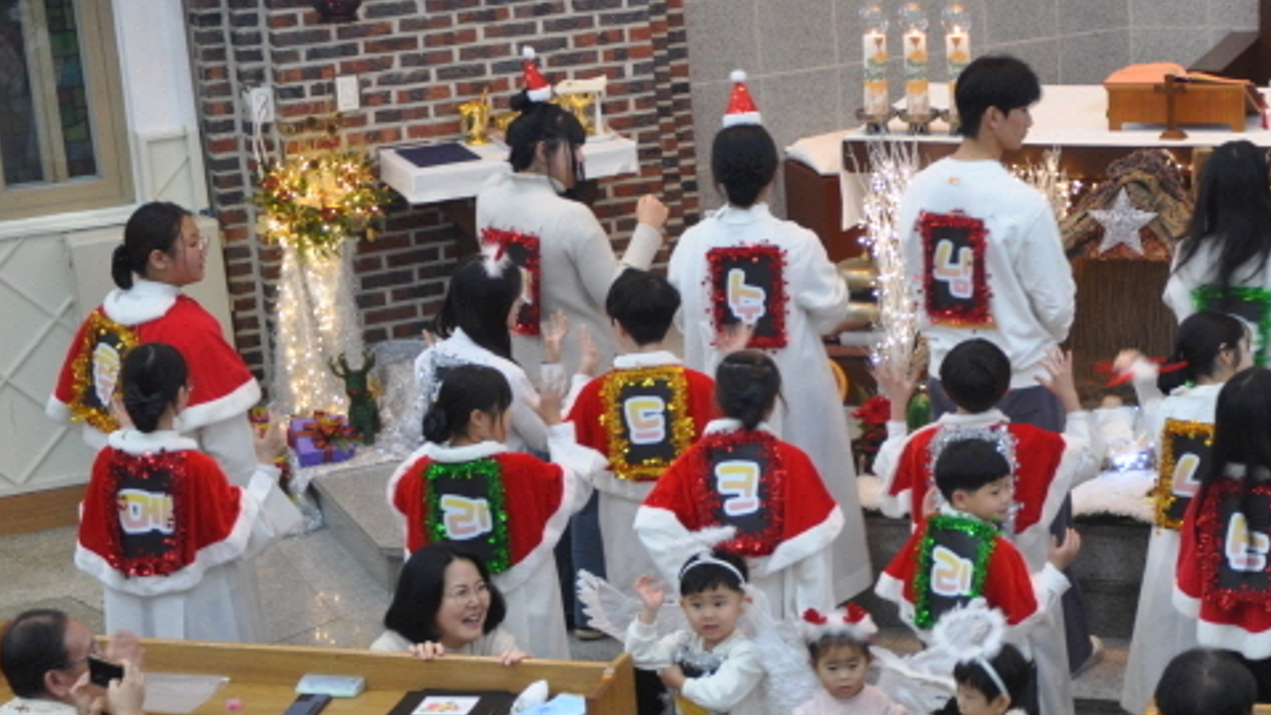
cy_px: 435
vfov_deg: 11.5
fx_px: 3539
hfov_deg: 20.2
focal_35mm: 105
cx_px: 971
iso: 400
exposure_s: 1/20
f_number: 4.5
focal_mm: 40
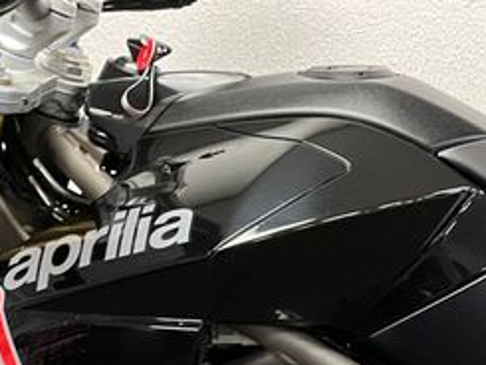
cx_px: 585
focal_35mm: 68
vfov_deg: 19.9
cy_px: 470
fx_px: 955
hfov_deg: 25.6
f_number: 1.6
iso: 320
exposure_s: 1/50
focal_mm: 5.1
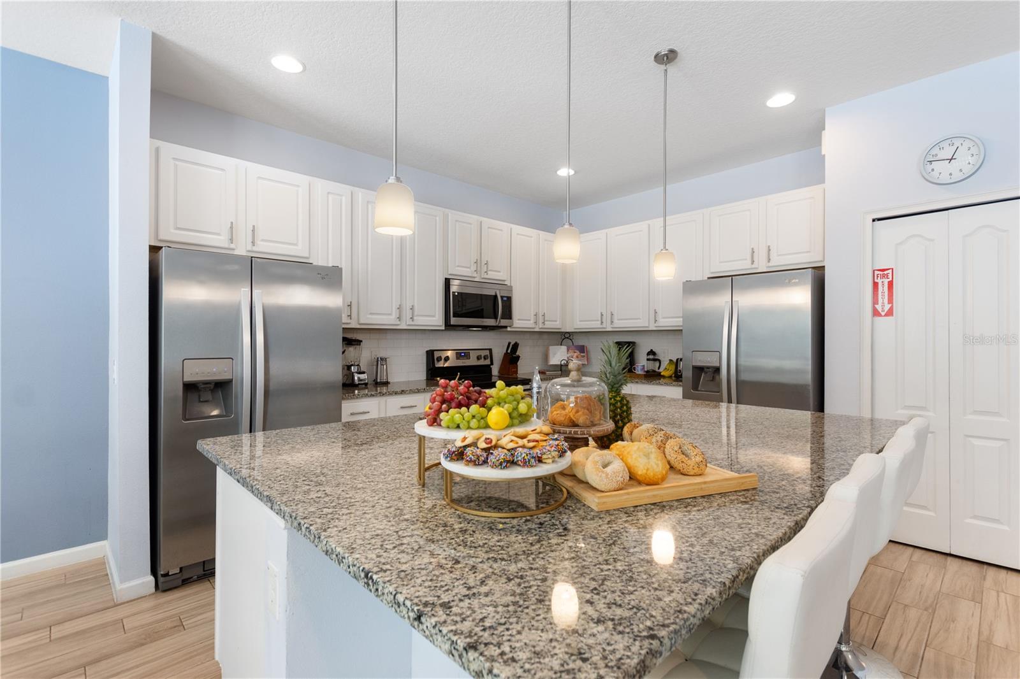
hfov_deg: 100.4
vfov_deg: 77.3
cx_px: 510
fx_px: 425
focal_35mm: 15
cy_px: 340
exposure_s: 1/250
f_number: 4.5
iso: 400
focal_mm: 10
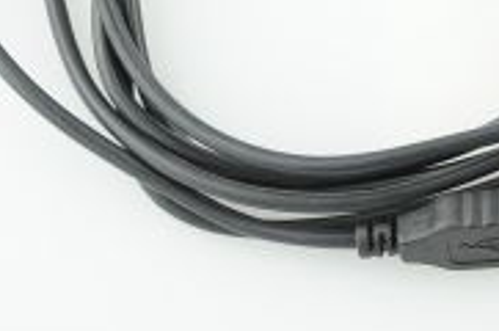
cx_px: 560
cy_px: -73
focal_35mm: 216
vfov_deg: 6.3
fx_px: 2989
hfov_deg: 9.4
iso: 1600
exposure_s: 1/125
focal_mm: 65
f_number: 13
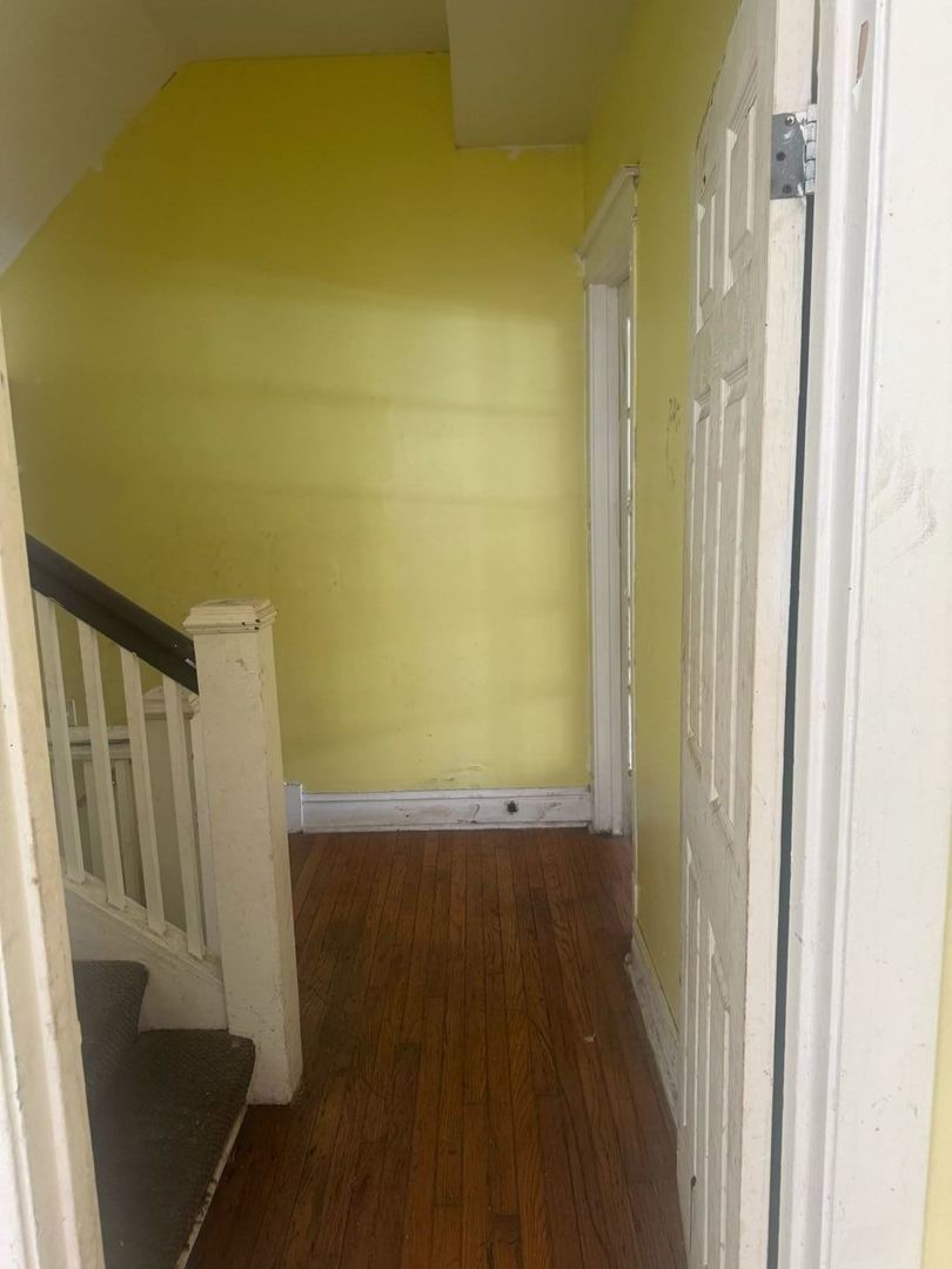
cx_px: 476
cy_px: 634
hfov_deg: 56.8
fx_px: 880
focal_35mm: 24
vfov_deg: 71.6
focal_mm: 6.76
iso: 200
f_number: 1.78
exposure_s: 1/65
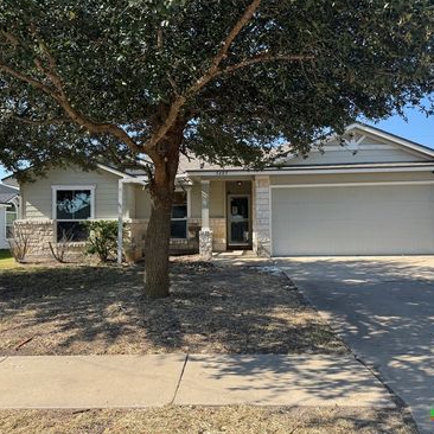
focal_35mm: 29
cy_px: 214
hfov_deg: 55.6
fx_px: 411
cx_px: 215
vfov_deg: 55.6
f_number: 1.78
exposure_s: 1/1923
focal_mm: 6.76
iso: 80
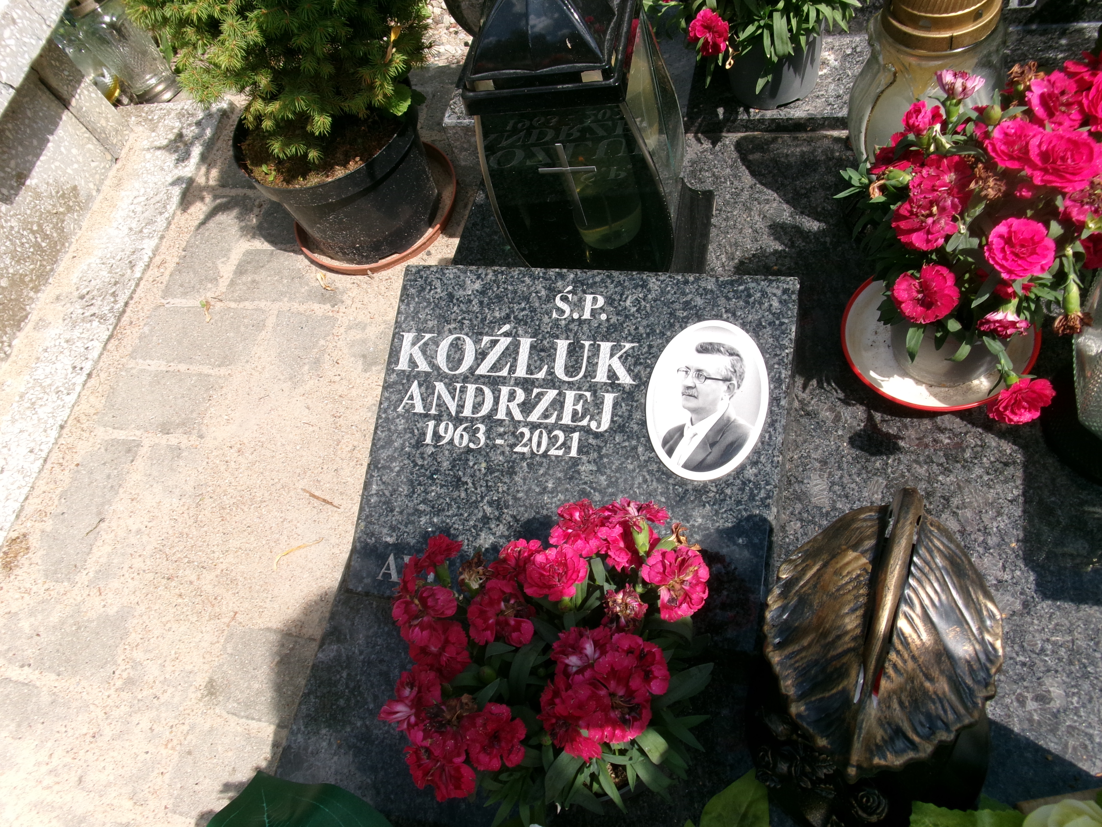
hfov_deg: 63.4
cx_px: 551
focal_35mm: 28
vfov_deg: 49.7
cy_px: 414
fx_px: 891
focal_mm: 5.1
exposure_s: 1/110
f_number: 10.8
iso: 100
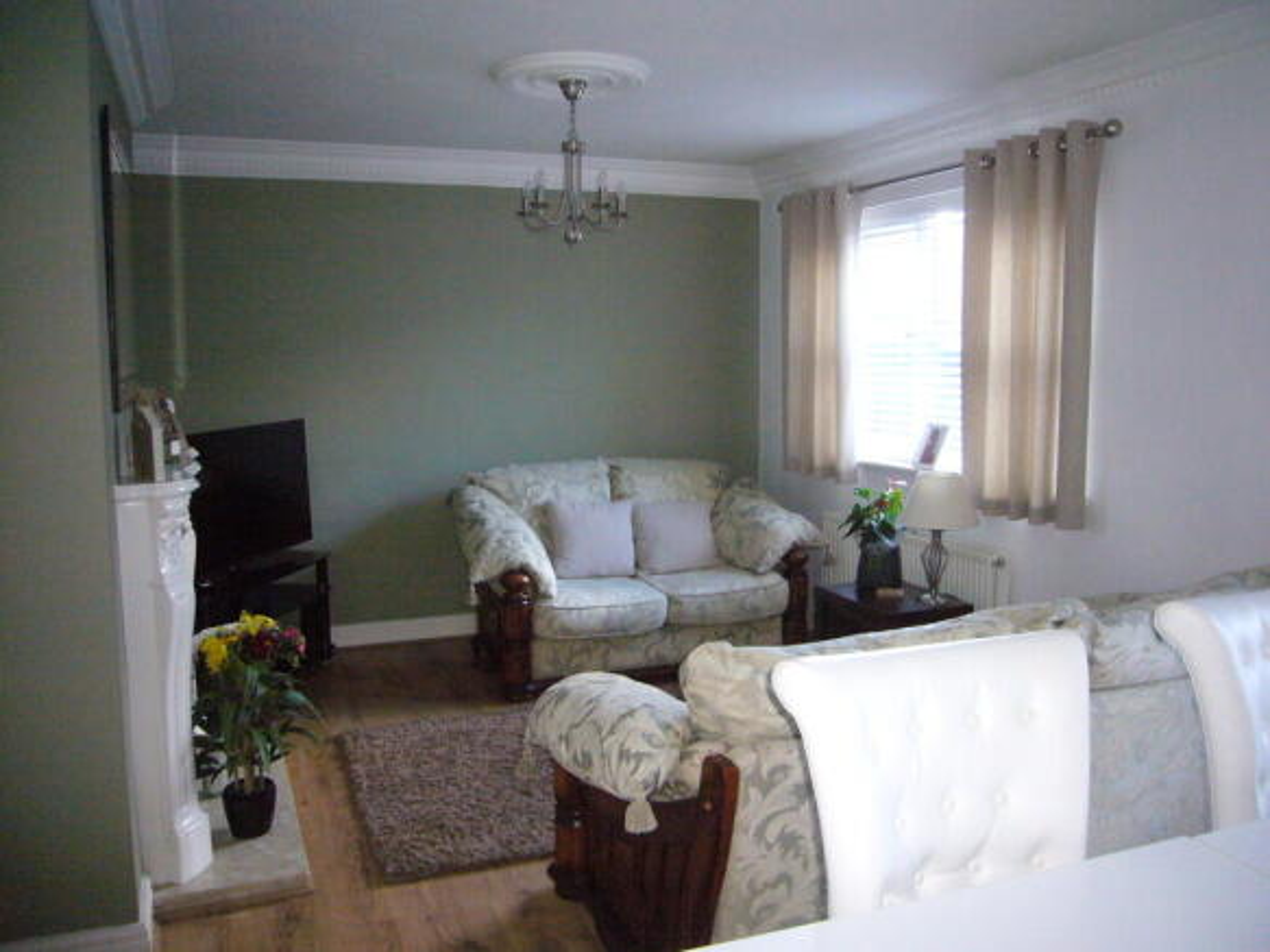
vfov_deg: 49.7
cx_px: 635
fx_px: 1027
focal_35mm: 28
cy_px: 476
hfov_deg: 63.5
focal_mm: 4.6
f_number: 2.8
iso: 400
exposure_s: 1/30
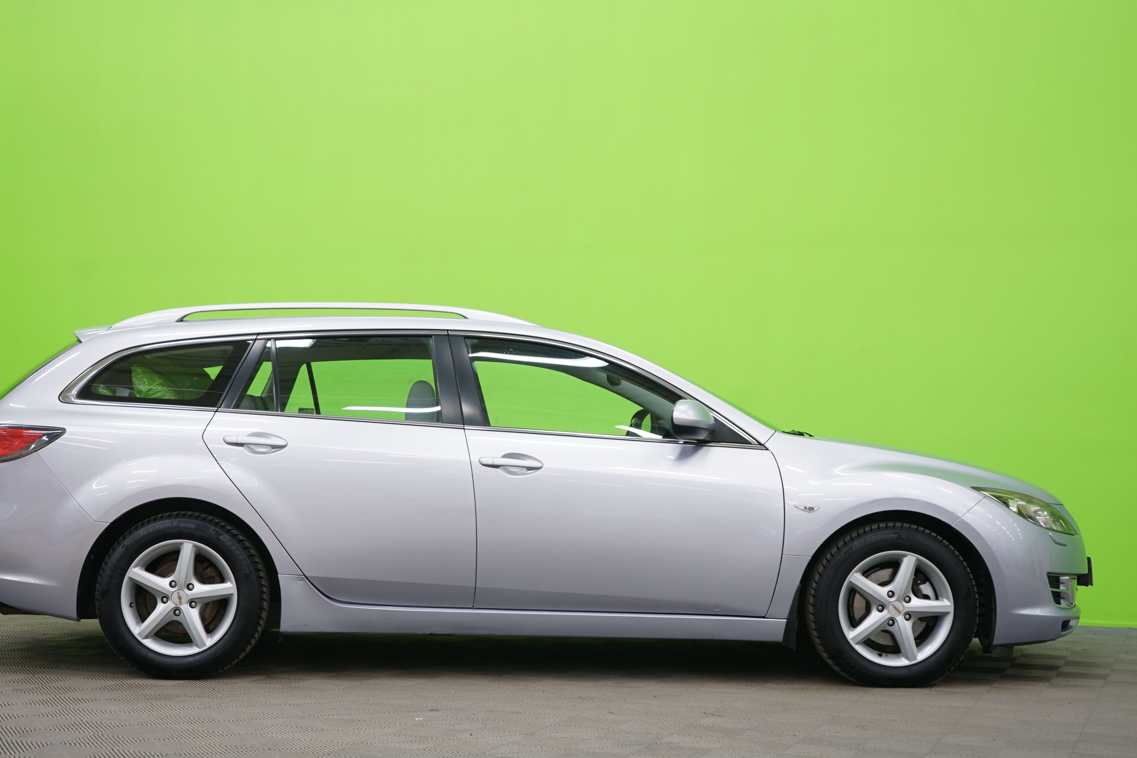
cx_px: 515
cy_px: 392
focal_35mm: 52
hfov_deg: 38.2
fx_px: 1642
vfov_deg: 26.0
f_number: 4.5
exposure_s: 1/8
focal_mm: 47
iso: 400
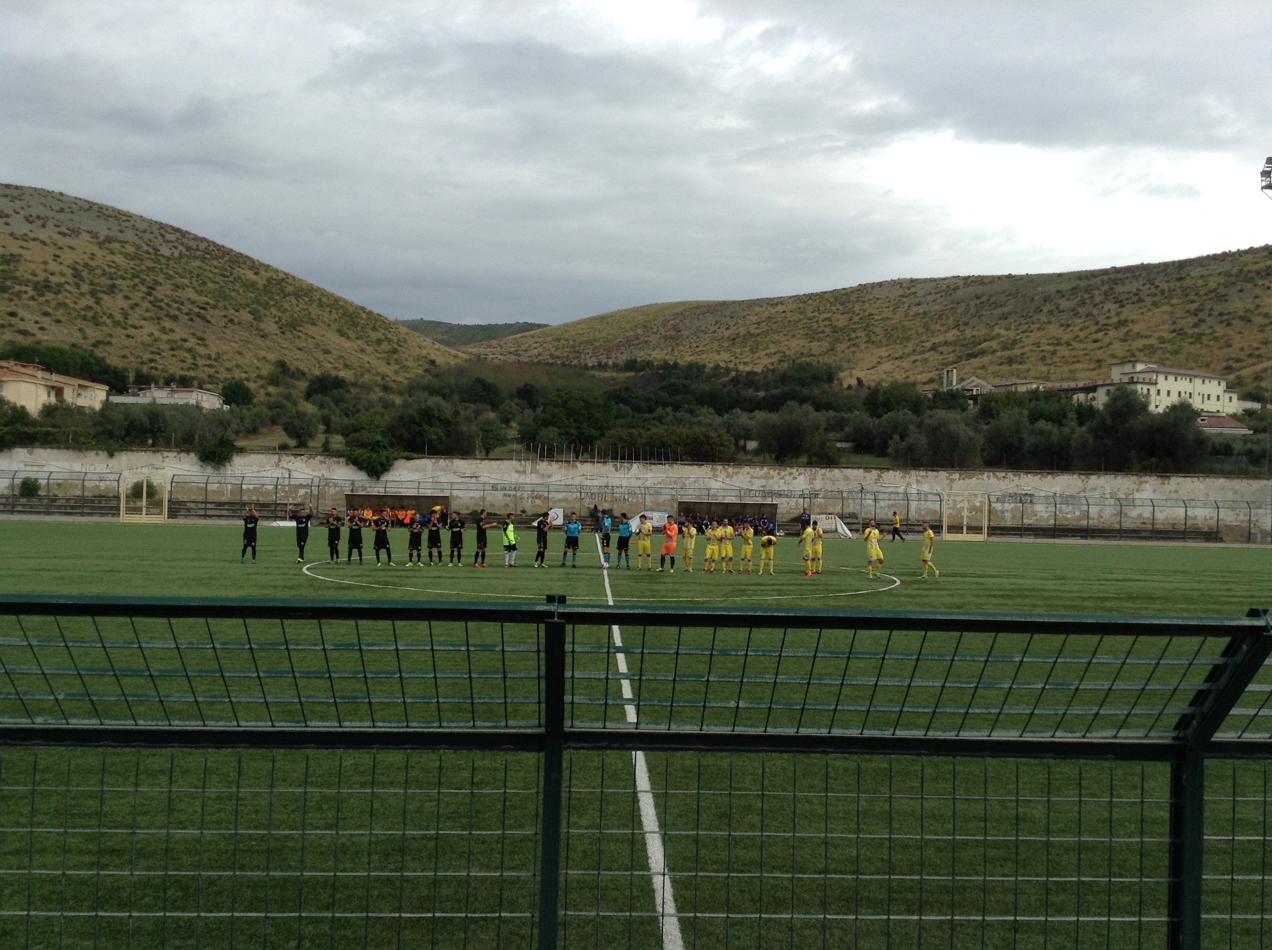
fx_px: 1211
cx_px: 636
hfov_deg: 55.4
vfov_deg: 42.8
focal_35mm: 33
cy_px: 475
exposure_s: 1/965
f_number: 2.4
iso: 25
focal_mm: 3.3
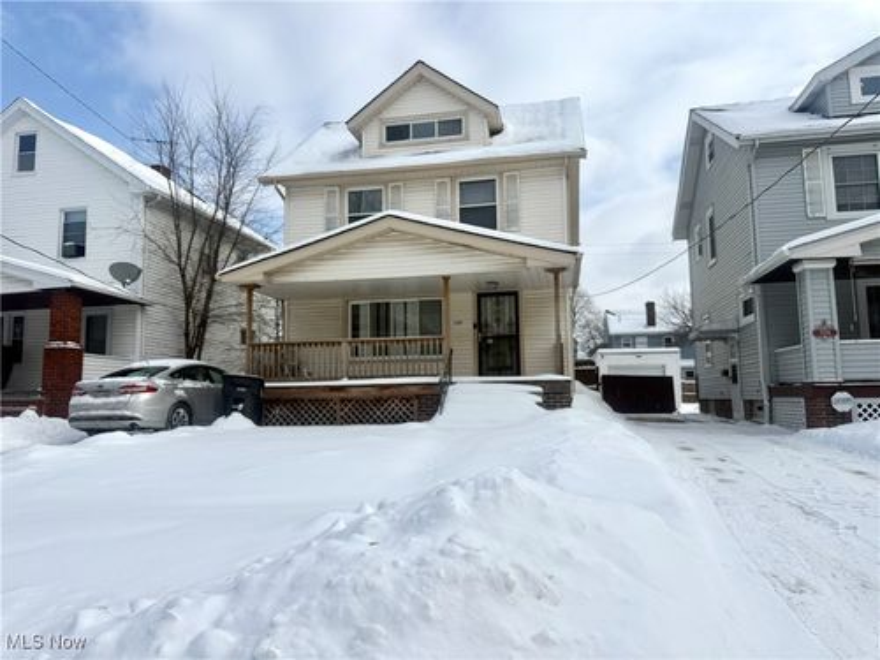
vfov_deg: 56.8
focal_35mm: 24
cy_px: 330
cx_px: 440
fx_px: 610
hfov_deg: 71.6
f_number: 1.78
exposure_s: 1/14286
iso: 80
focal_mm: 6.76
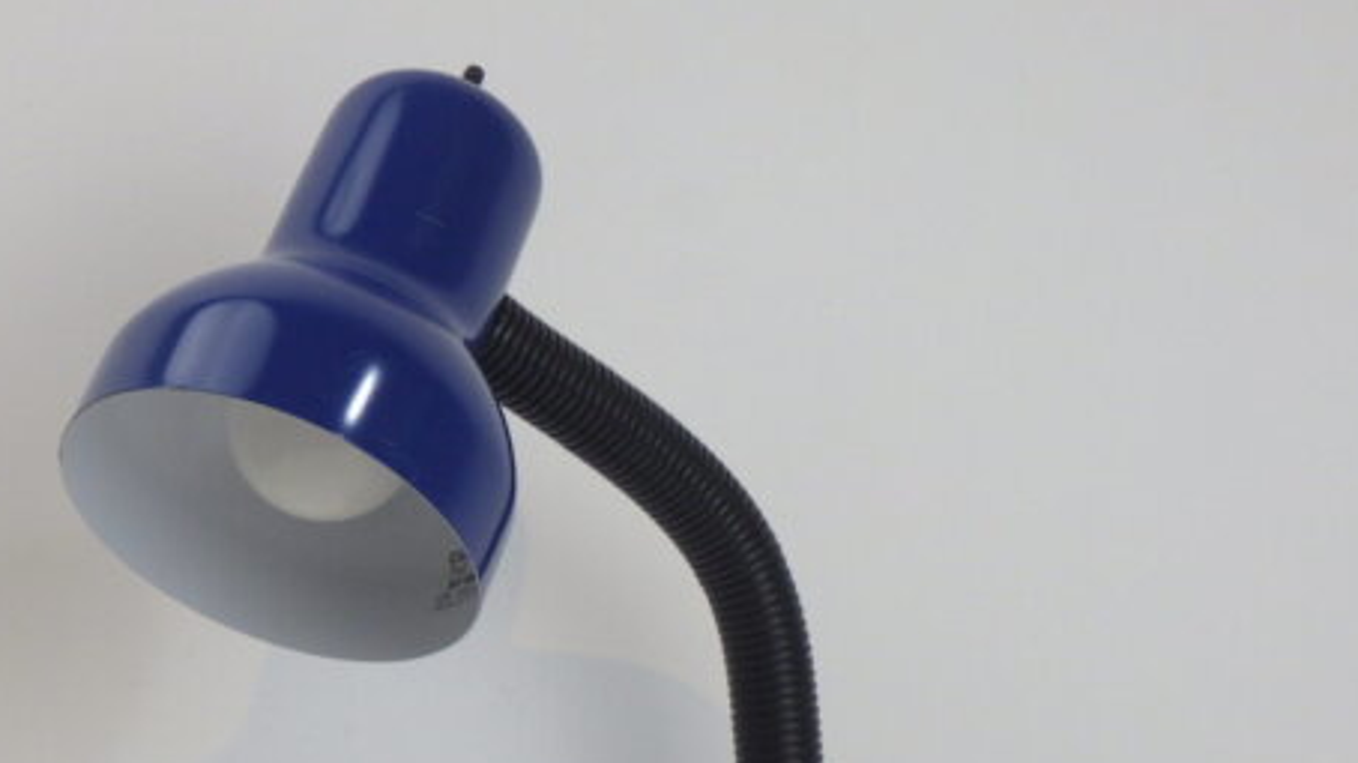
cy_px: 682
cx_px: 535
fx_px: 3384
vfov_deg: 12.8
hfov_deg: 22.7
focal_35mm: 94
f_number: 4.4
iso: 125
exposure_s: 1/45
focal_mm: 9.1
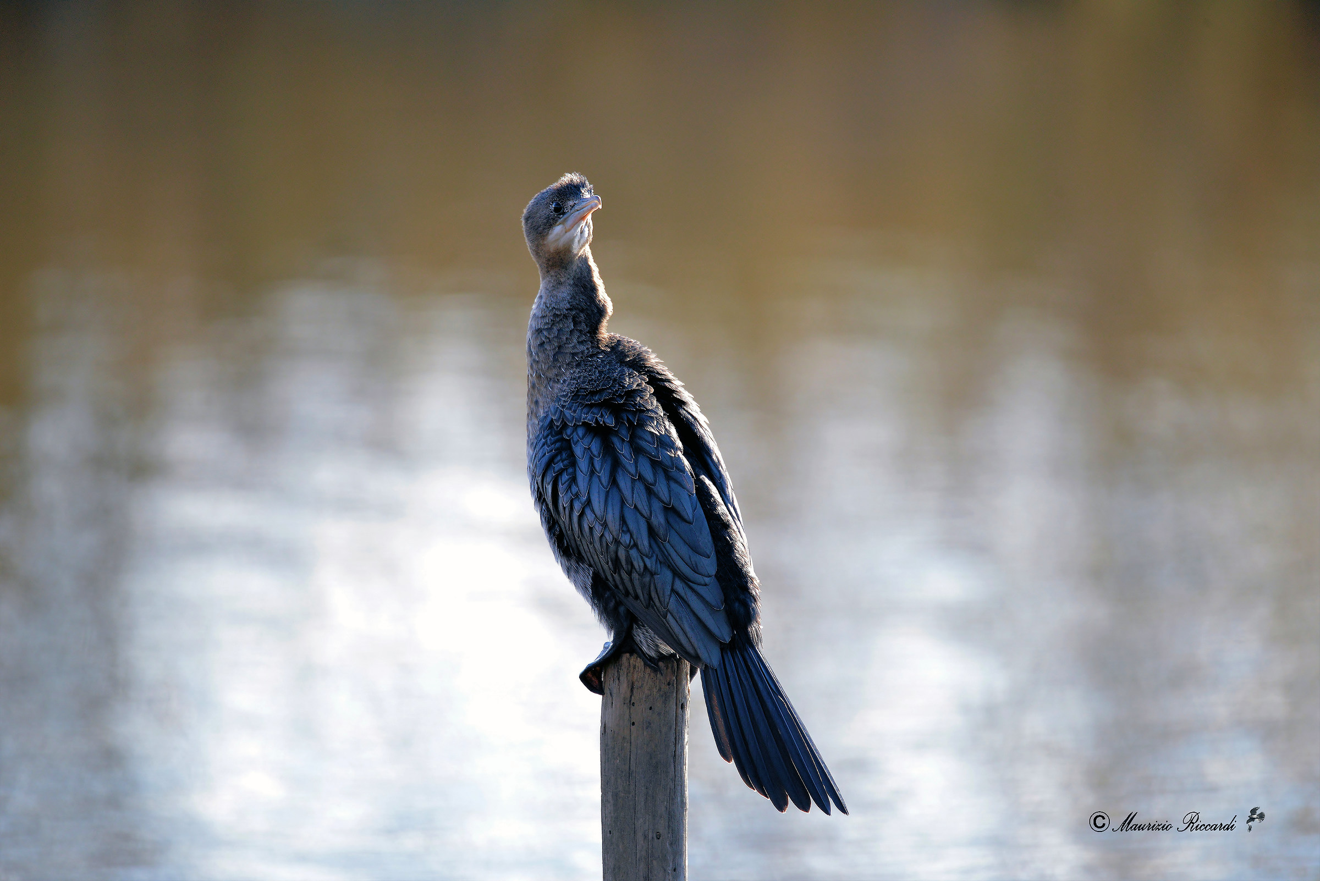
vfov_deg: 2.3
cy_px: 440
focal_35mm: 600
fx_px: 22007
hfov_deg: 3.4
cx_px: 660
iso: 900
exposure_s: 1/640
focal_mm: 600
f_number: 6.3
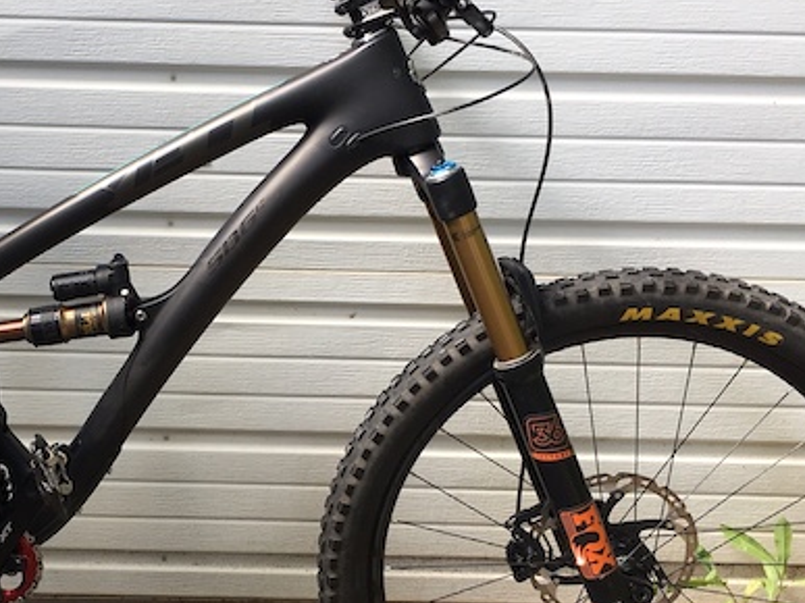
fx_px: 1395
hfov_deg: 31.4
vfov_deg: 24.3
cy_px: 395
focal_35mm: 60
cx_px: 166
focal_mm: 4.15
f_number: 2.2
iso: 32
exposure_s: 1/120
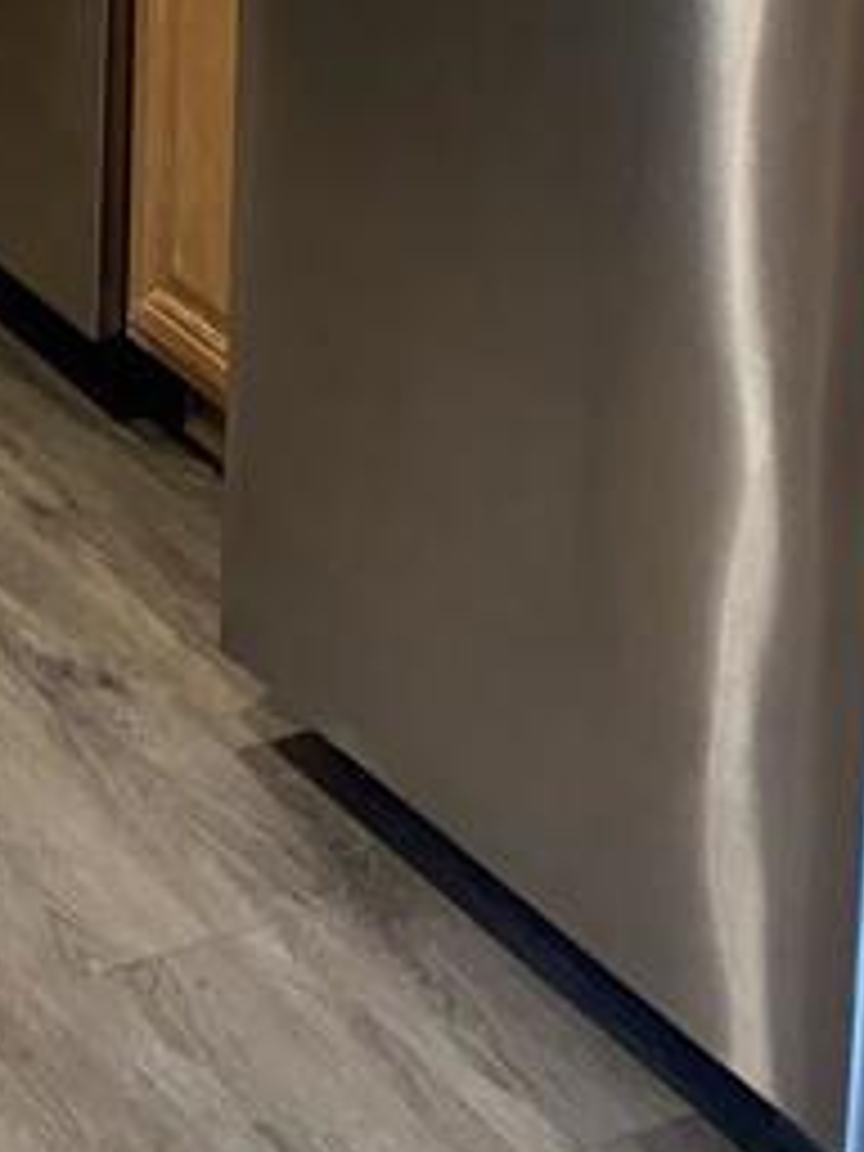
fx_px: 3461
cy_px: -662
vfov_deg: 16.8
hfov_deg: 13.6
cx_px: -320
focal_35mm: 104
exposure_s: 1/30
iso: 40
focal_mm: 4.25
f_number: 1.8
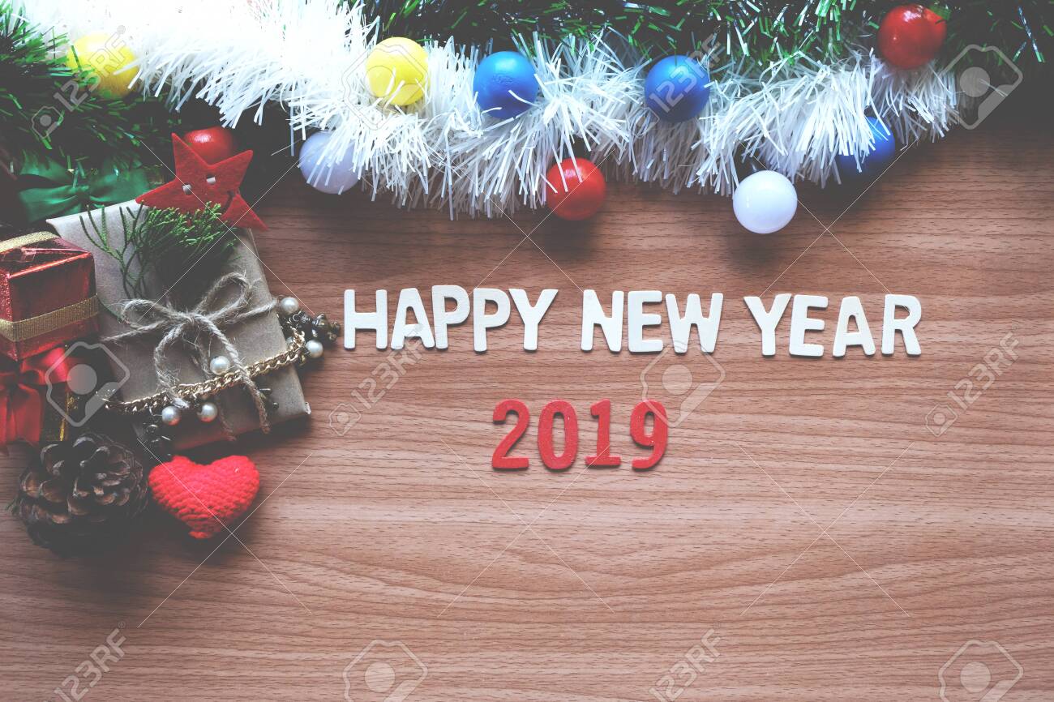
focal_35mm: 33
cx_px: 527
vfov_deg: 39.9
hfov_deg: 57.2
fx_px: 966
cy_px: 351
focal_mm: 22.2
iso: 250
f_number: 7.1
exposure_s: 1/8
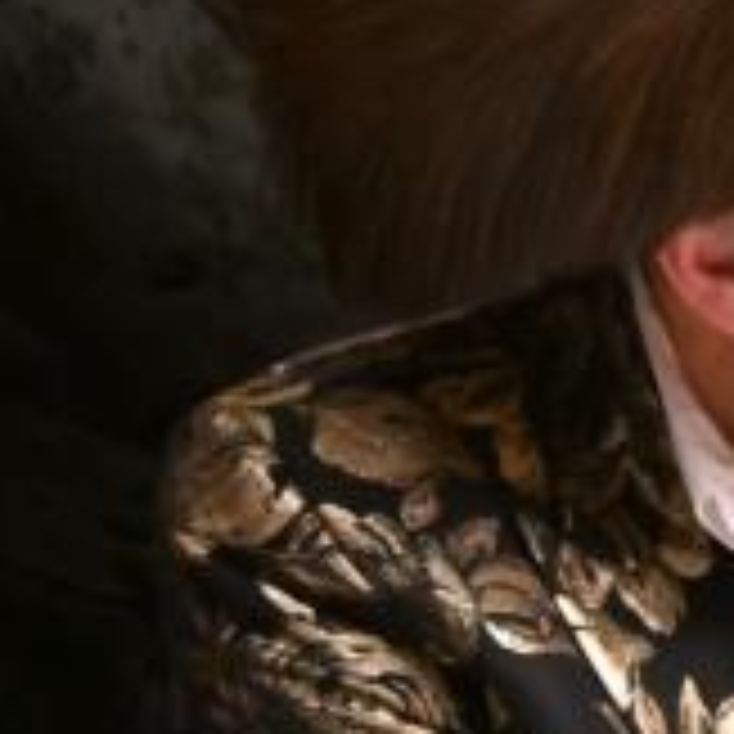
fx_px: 4366
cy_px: 430
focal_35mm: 182
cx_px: 1761
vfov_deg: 9.6
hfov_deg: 8.7
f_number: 4
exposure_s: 1/160
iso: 800
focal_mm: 34
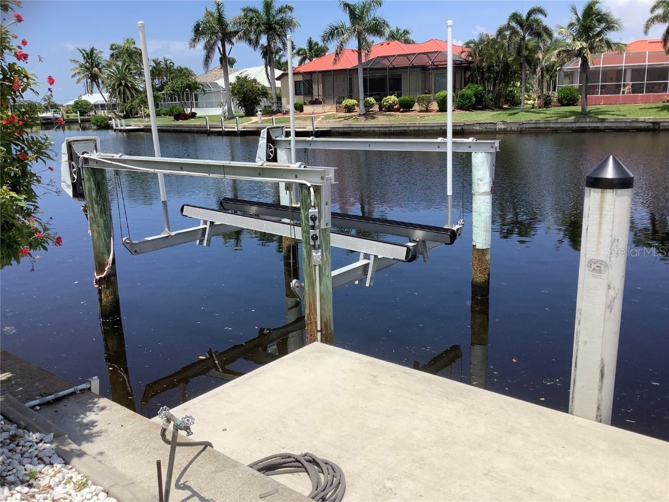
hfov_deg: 58.4
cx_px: 334
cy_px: 251
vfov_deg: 45.4
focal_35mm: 31
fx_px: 599
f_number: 2.4
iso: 25
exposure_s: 1/1852
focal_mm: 3.3
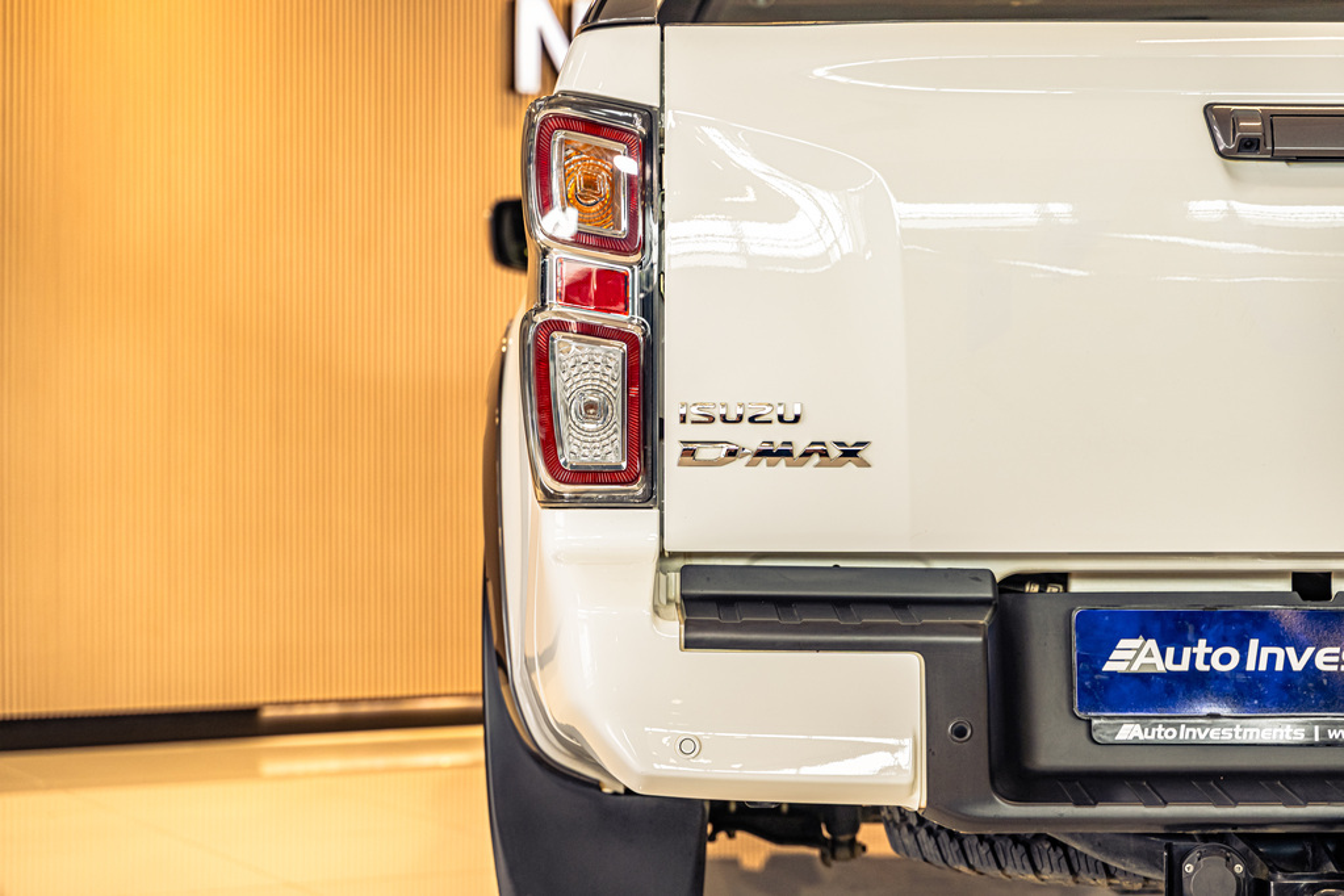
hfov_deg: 27.0
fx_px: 2800
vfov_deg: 18.2
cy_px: 448
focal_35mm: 75
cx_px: 672
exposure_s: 1/125
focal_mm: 75
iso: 800
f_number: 4
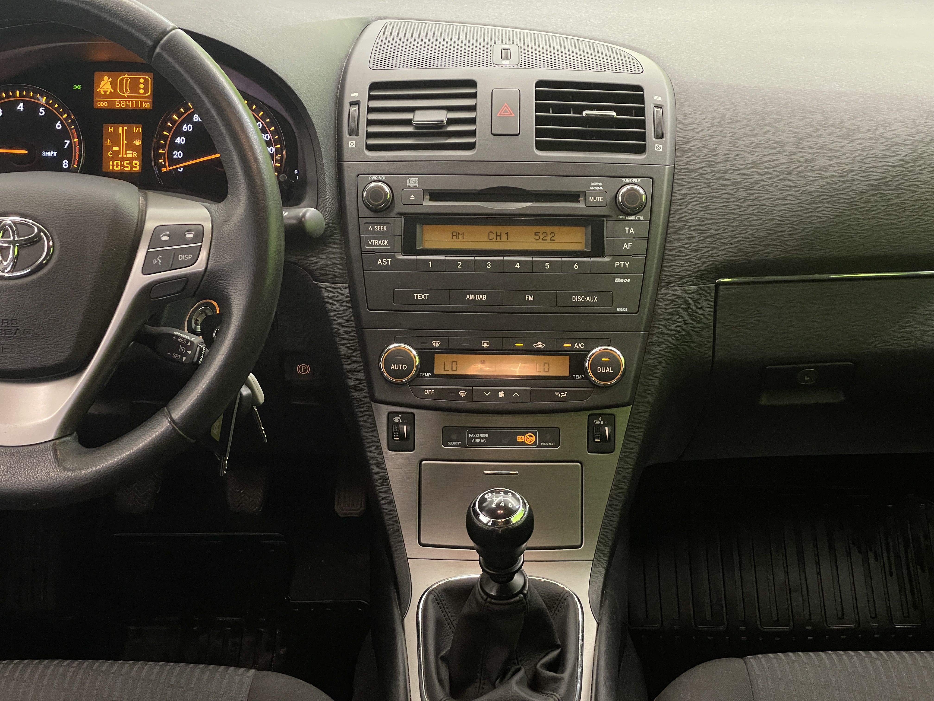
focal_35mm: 52
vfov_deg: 28.0
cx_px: 467
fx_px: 1403
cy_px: 350
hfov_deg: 36.8
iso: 320
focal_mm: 6
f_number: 2
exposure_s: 1/50
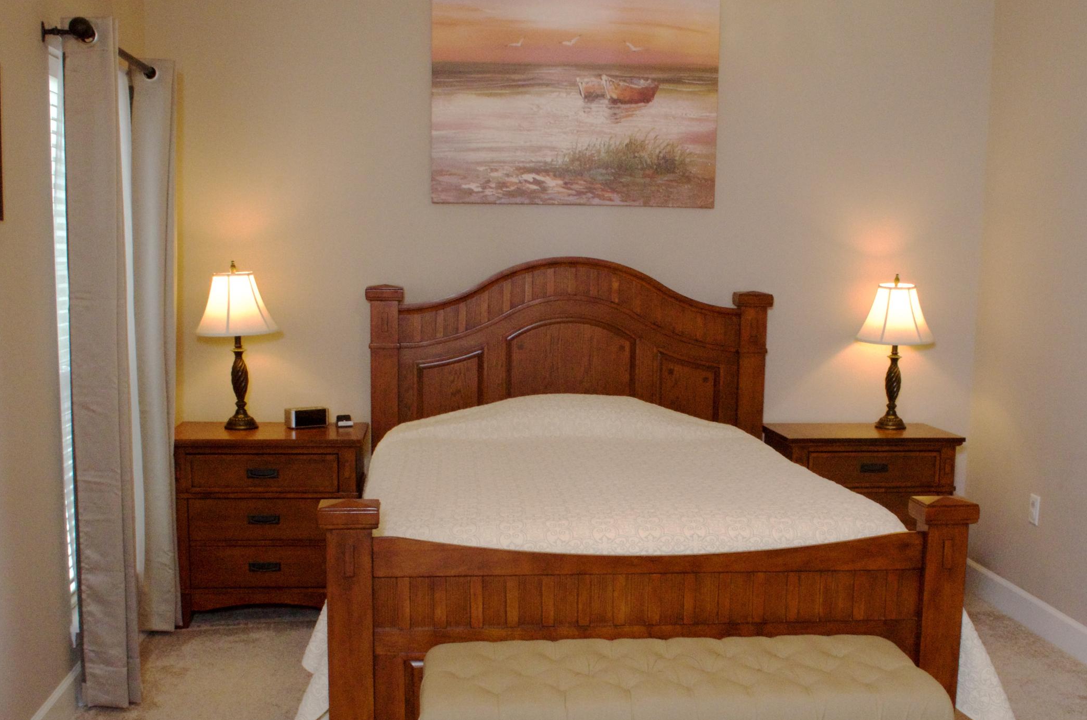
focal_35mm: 39
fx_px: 1175
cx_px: 582
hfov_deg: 49.6
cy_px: 443
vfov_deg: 33.9
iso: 800
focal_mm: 18
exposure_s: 1/30
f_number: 13
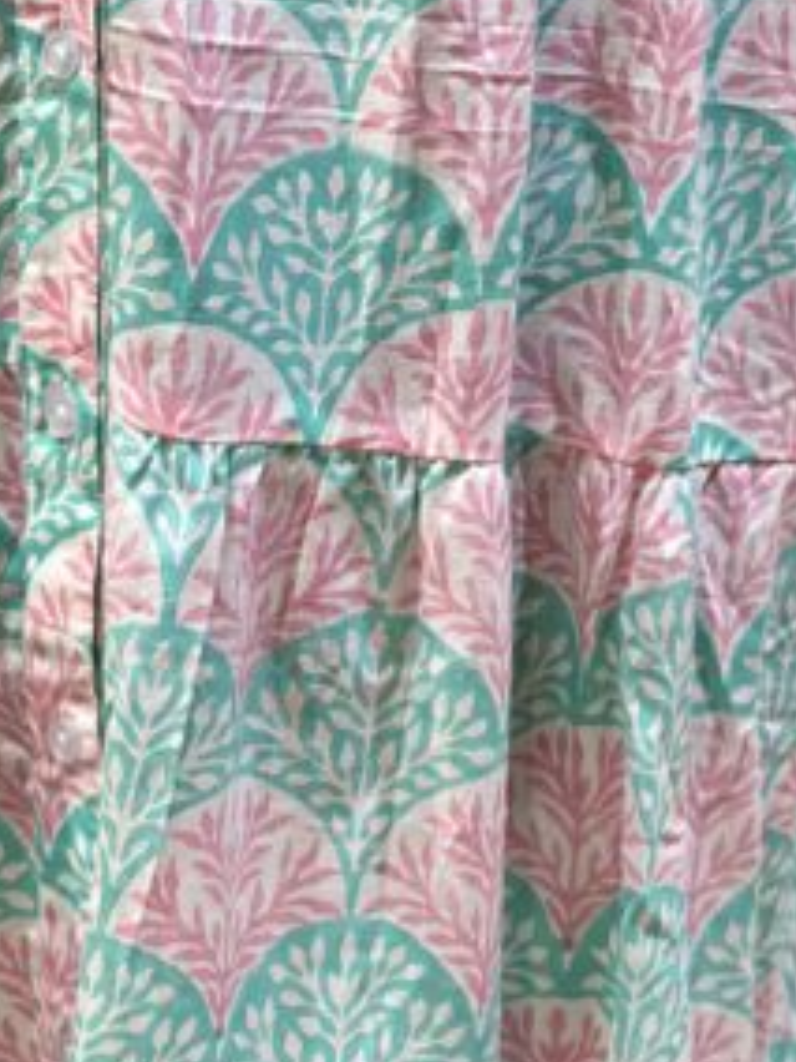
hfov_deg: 10.9
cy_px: 490
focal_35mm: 135
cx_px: 19
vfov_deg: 14.6
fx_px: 4139
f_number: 1.78
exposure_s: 1/89
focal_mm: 6.86
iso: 100
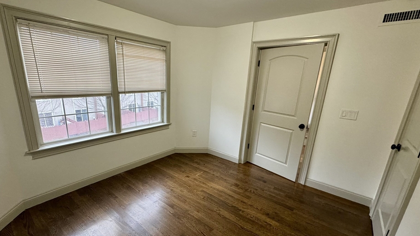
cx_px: 192
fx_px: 189
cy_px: 131
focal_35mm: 17
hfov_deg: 95.7
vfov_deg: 63.7
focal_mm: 2.22
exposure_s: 1/60
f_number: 2.2
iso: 320
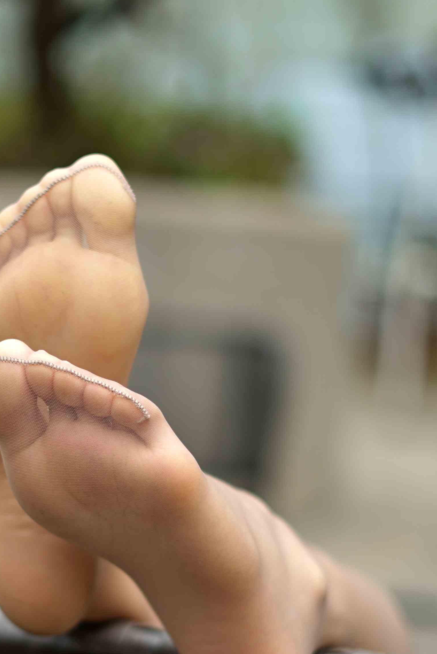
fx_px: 1691
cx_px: 86
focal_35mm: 93
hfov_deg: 14.6
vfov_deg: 21.7
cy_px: 484
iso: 64
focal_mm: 50
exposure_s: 1/500
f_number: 1.8
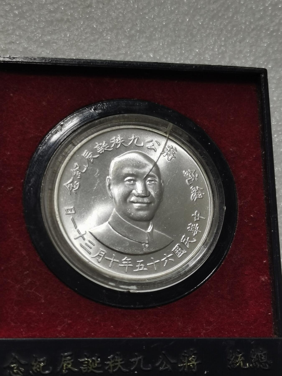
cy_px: 188
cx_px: 141
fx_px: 793
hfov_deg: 20.2
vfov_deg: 26.7
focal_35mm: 73
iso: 50
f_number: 1.8
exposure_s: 1/176
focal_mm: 5.58
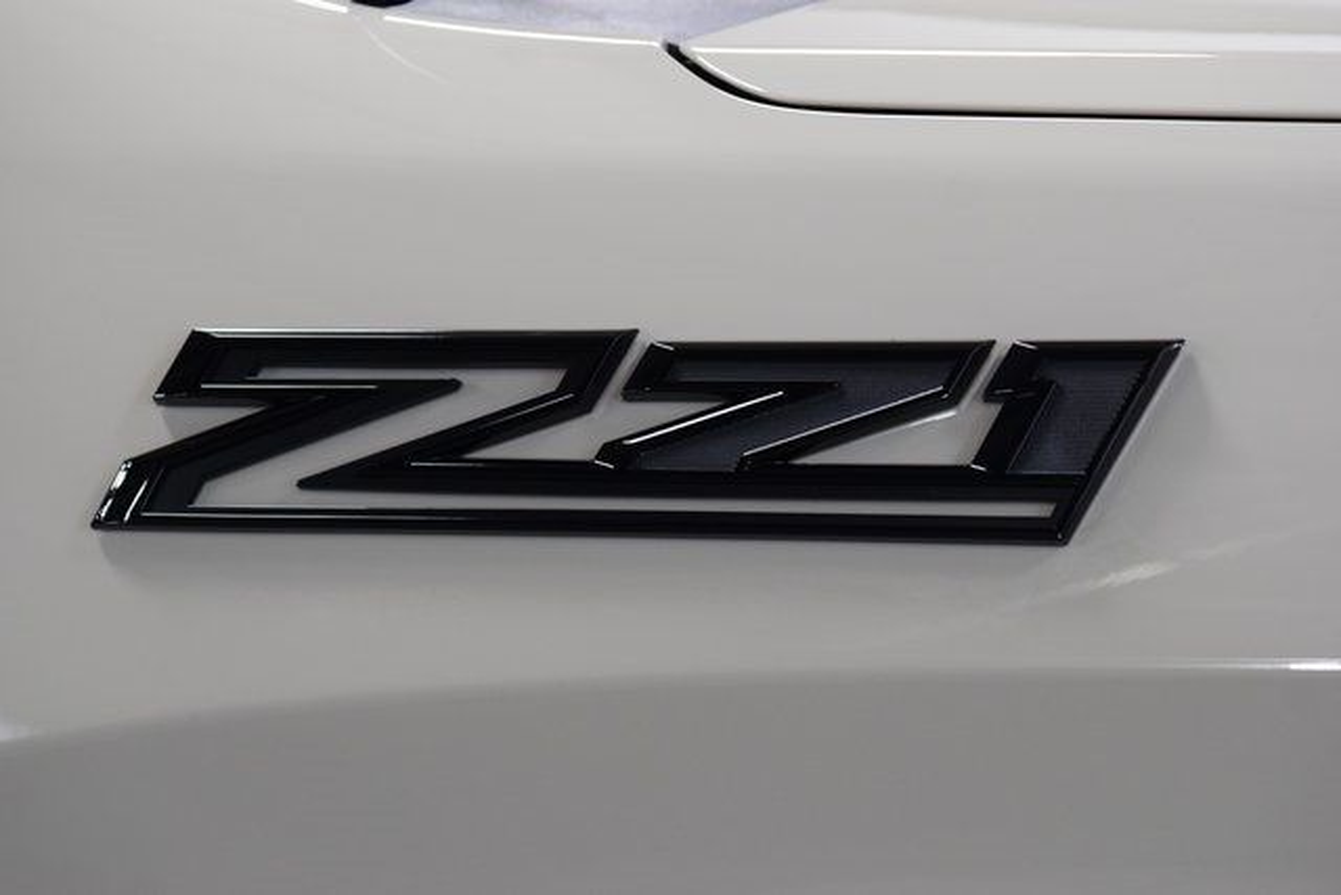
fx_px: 3912
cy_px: 448
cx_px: 670
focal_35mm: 105
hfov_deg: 19.5
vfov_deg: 13.0
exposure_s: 1/125
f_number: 5
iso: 1600
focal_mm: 70
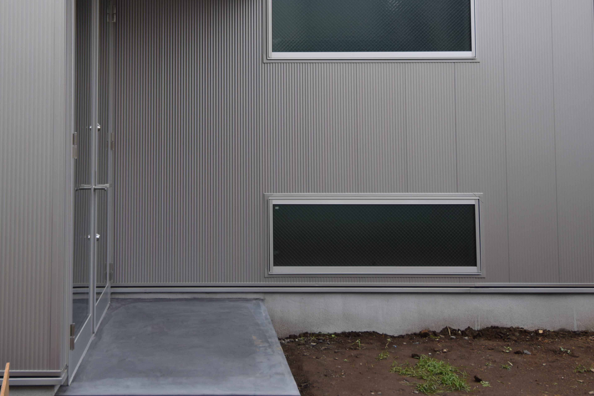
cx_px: 204
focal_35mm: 45
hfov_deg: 43.3
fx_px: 739
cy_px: 90
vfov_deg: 29.4
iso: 100
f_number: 5
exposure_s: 1/100
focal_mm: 19
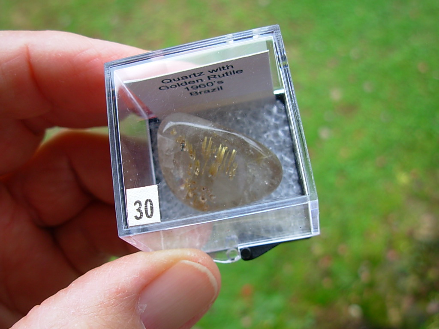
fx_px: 482
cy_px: 164
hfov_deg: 49.0
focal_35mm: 38
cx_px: 220
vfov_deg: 37.7
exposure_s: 1/71.8
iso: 50
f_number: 2.9
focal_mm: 6.3
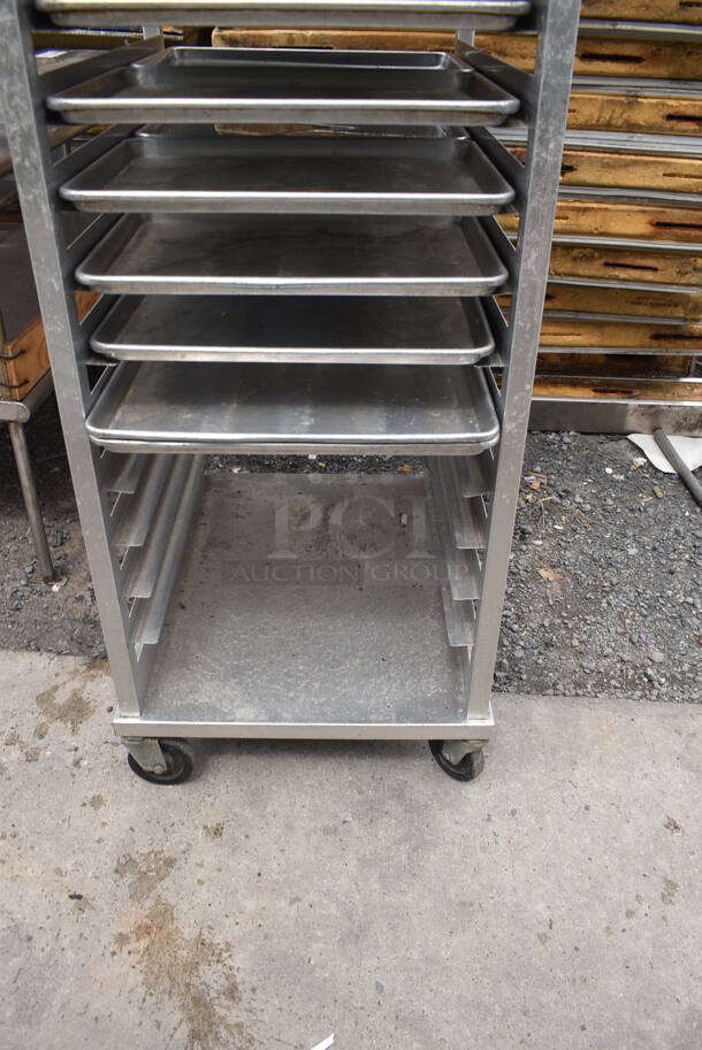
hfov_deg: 48.0
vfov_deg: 67.3
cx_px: 351
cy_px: 525
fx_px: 788
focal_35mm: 27
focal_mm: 18
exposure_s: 1/250
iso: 200
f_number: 7.1
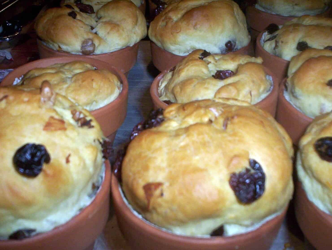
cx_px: 165
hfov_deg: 44.7
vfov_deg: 34.5
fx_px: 404
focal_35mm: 42
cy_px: 130
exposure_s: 1/60
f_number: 4.5
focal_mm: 4.99
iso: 140
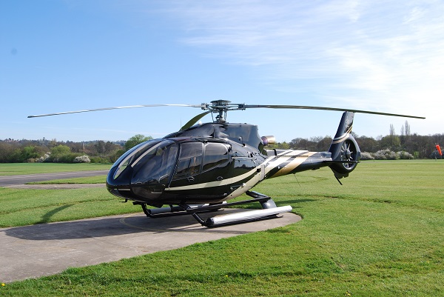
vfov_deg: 38.4
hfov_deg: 55.1
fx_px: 426
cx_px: 222
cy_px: 148
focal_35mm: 34
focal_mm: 23
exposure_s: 1/160
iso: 100
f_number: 8
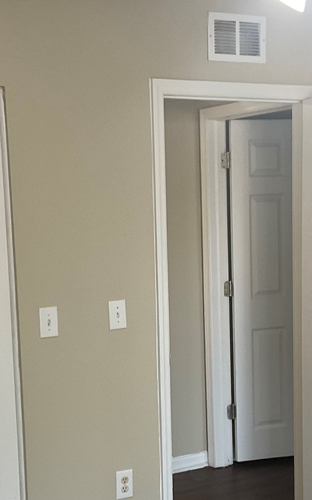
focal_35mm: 63
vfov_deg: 32.3
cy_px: 317
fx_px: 857
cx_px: 165
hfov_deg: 20.6
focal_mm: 3
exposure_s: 1/60
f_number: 1.8
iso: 64
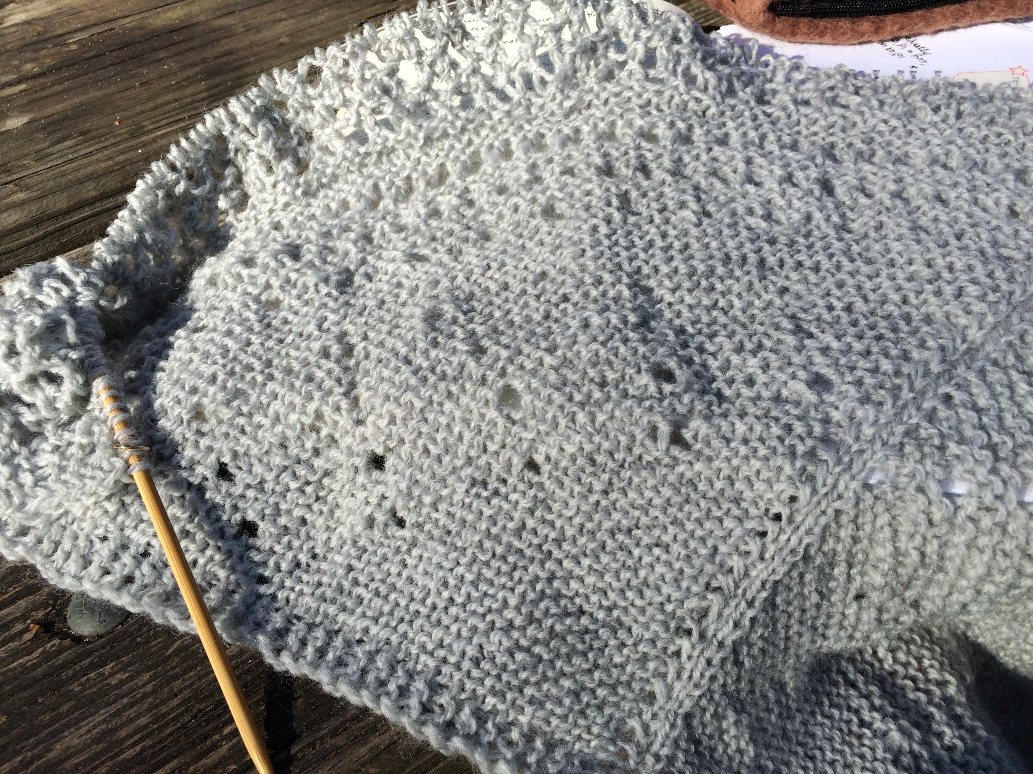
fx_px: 865
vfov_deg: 48.2
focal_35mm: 29
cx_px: 516
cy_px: 387
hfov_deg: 61.7
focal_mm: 4.15
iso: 32
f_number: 2.2
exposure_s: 1/1642
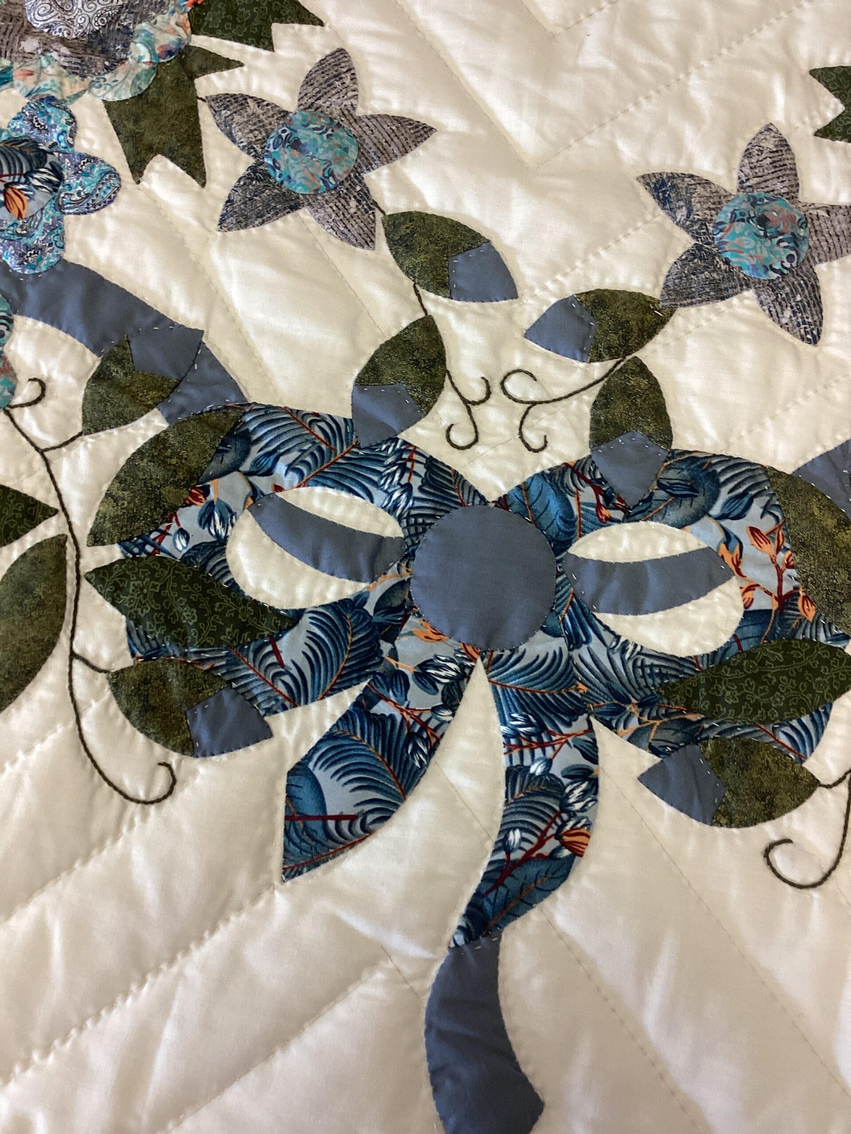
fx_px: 1016
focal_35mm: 31
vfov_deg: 58.4
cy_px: 567
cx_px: 426
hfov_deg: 45.4
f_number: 2.4
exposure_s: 1/50
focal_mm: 3.3
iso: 64
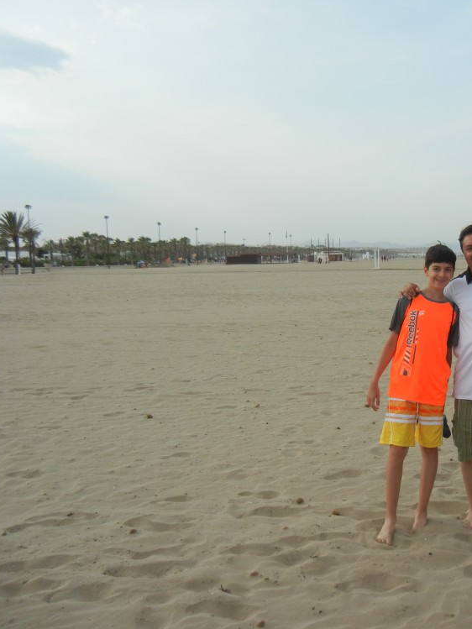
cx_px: 355
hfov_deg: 34.4
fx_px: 745
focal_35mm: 41
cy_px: 314
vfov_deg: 45.8
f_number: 7
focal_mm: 5.4
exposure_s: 1/319
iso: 160
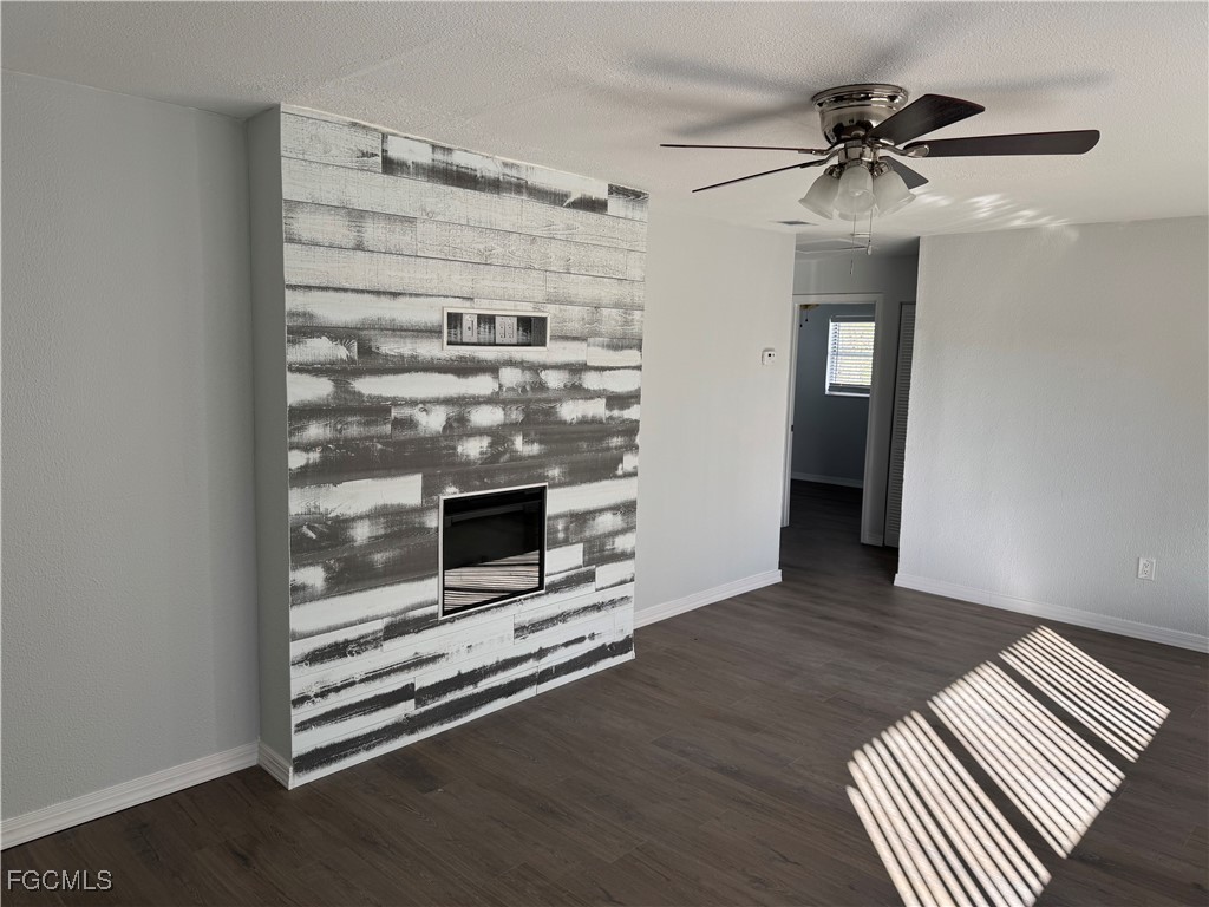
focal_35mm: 24
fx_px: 838
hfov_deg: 71.6
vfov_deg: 56.8
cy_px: 454
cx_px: 604
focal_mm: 6.76
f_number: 1.78
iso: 64
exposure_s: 1/201
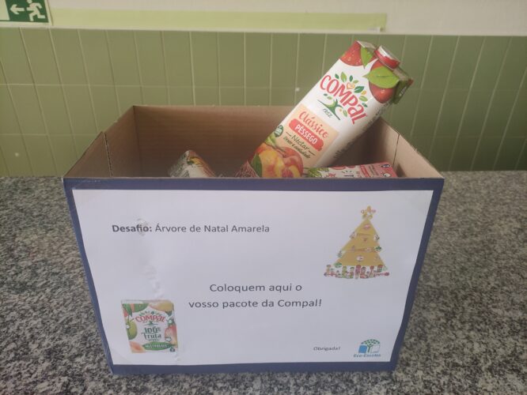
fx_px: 381
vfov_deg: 54.9
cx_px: 264
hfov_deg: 69.4
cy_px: 198
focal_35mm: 25
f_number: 1.89
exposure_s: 1/100
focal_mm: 5.43
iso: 301
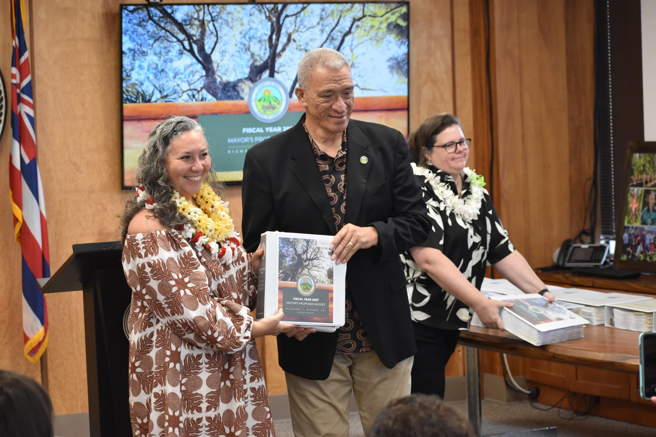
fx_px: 2050
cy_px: 218
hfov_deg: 18.2
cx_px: 328
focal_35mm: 112
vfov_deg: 12.2
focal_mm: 75
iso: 1100
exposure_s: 1/125
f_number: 4.8
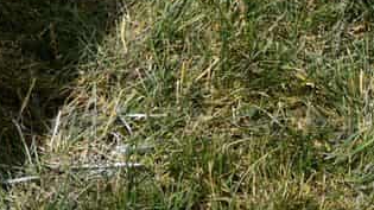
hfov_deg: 7.1
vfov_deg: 4.0
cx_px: -49
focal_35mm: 304
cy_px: 285
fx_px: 3014
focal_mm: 44
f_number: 8
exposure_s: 1/500
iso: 180
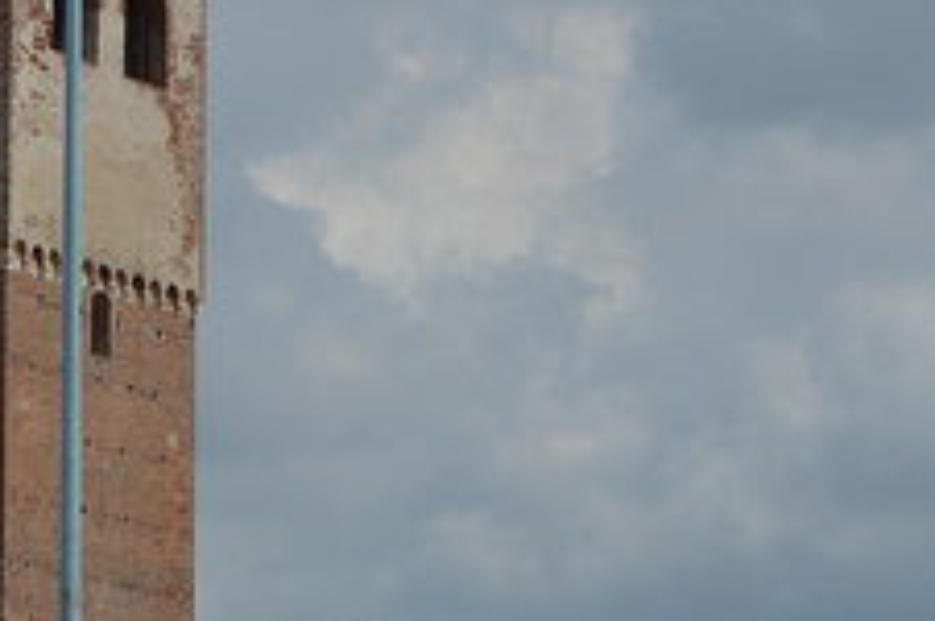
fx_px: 6406
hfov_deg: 8.3
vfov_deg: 5.5
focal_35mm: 247
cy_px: 377
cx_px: 277
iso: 100
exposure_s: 1/1250
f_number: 8
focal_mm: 62
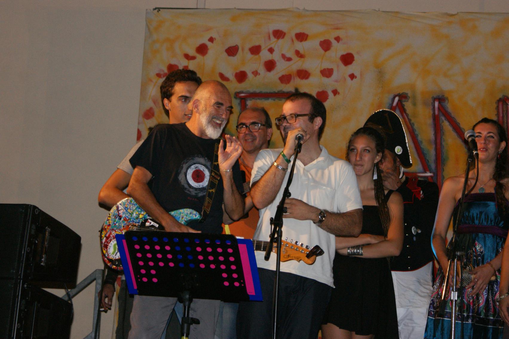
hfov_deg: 19.5
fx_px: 1484
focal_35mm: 105
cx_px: 254
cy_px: 170
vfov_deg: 13.0
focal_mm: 70
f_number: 5.6
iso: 400
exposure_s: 1/125
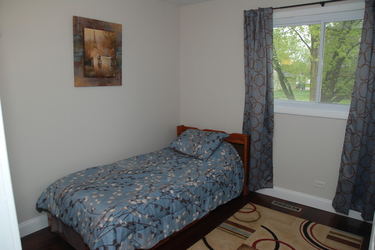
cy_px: 125
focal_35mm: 26
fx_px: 266
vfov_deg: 50.5
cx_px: 188
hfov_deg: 70.4
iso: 160
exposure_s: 1/60
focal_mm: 17
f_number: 4.5
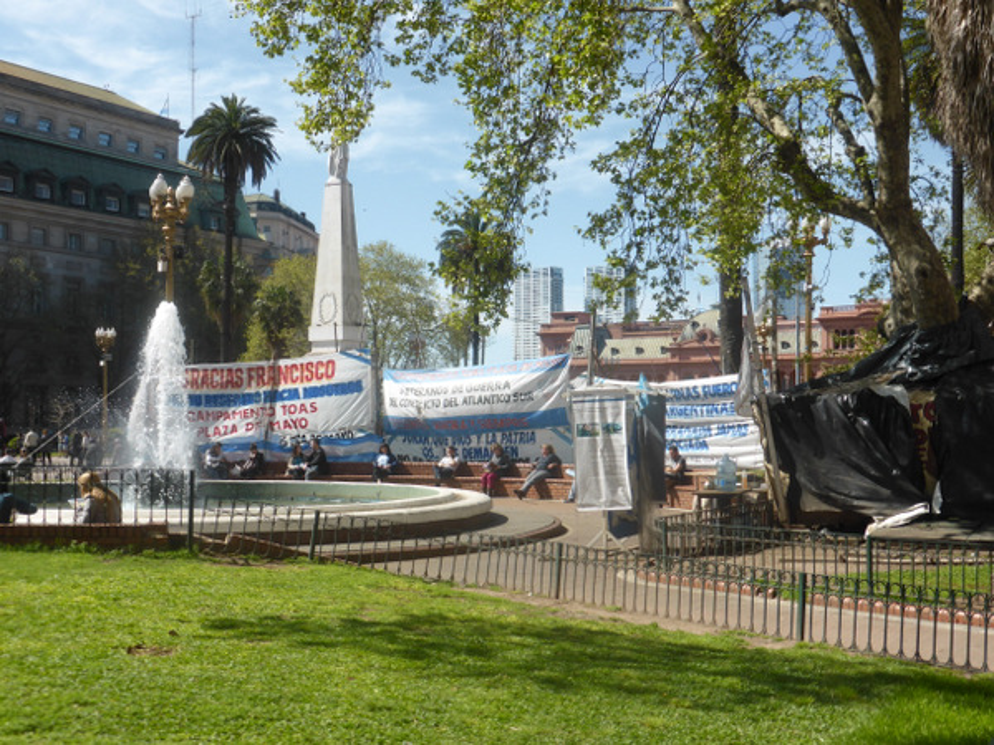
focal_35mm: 46
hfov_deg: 41.2
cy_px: 372
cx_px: 497
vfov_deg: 31.5
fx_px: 1321
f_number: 4.1
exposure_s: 1/800
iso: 100
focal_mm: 7.9
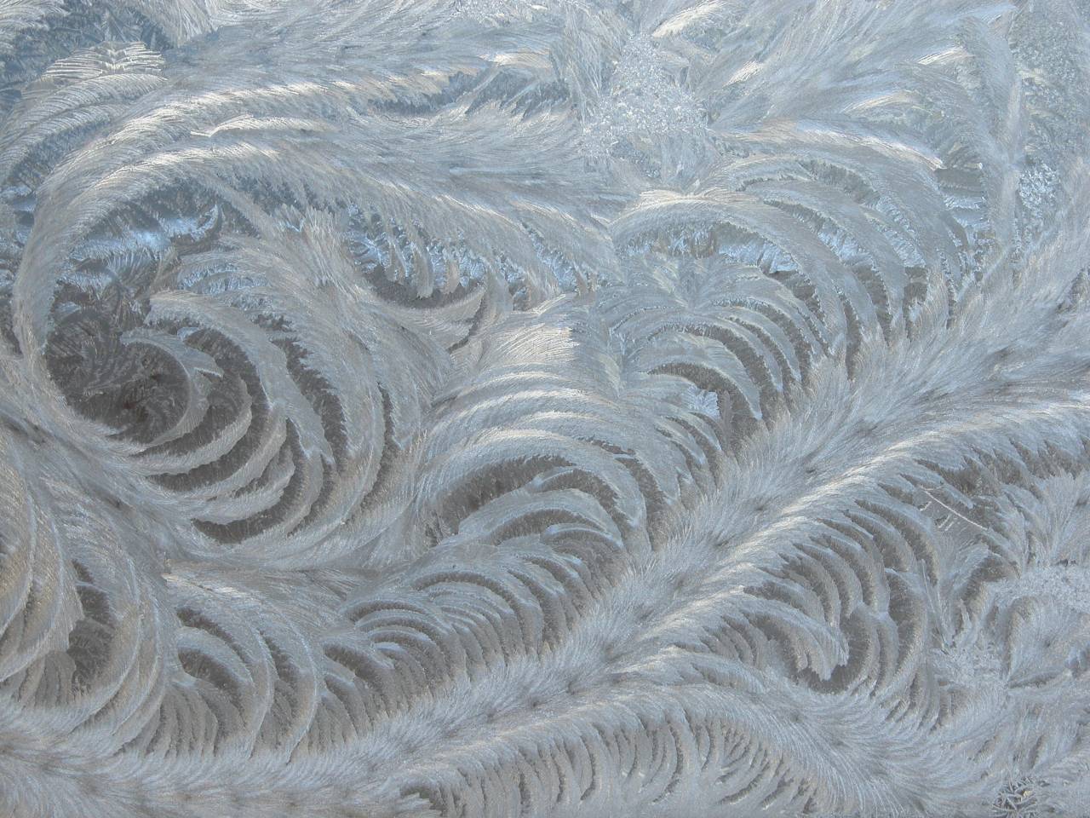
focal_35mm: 107
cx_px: 545
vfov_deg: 13.8
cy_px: 409
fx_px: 3369
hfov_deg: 18.4
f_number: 3.7
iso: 100
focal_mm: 27.3
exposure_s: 1/101
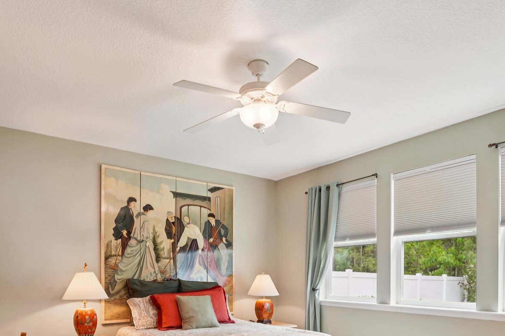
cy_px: 284
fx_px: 337
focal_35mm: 24
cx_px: 248
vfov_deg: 49.0
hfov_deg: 73.8
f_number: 10
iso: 100
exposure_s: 1/2.5
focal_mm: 14
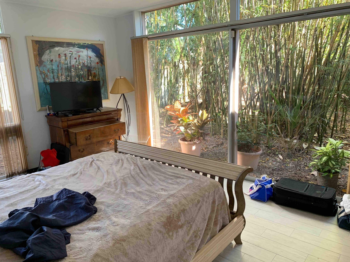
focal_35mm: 26
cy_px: 131
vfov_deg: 53.1
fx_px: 263
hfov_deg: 67.3
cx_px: 175
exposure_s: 1/121
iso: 64
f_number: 1.8
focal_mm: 4.25
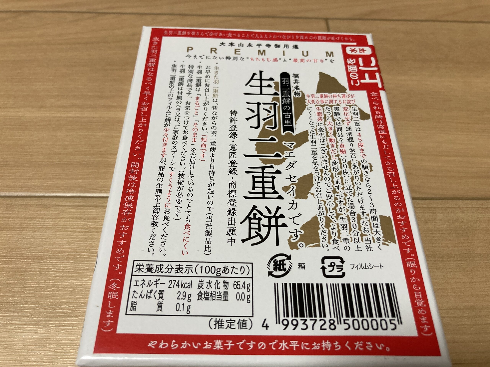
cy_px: 184
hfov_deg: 63.4
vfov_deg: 49.7
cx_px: 245
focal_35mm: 28
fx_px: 396
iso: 160
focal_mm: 3.99
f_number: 1.8
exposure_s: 1/60
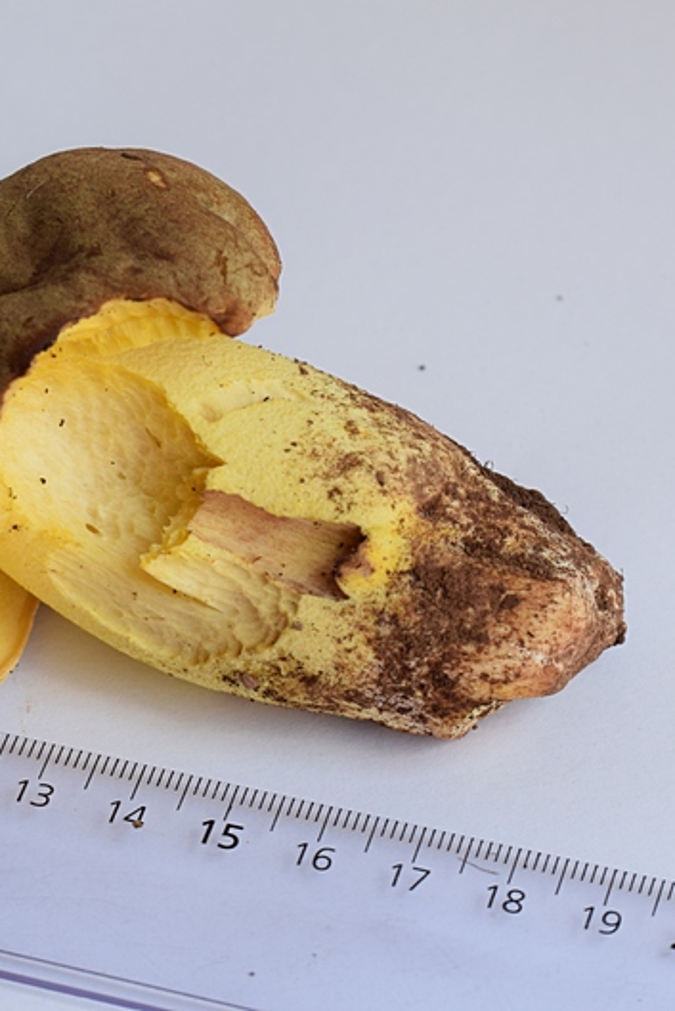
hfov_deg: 10.1
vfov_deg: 15.1
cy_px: 504
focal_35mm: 136
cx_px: 168
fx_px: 3822
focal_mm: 60
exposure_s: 1/160
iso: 400
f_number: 8
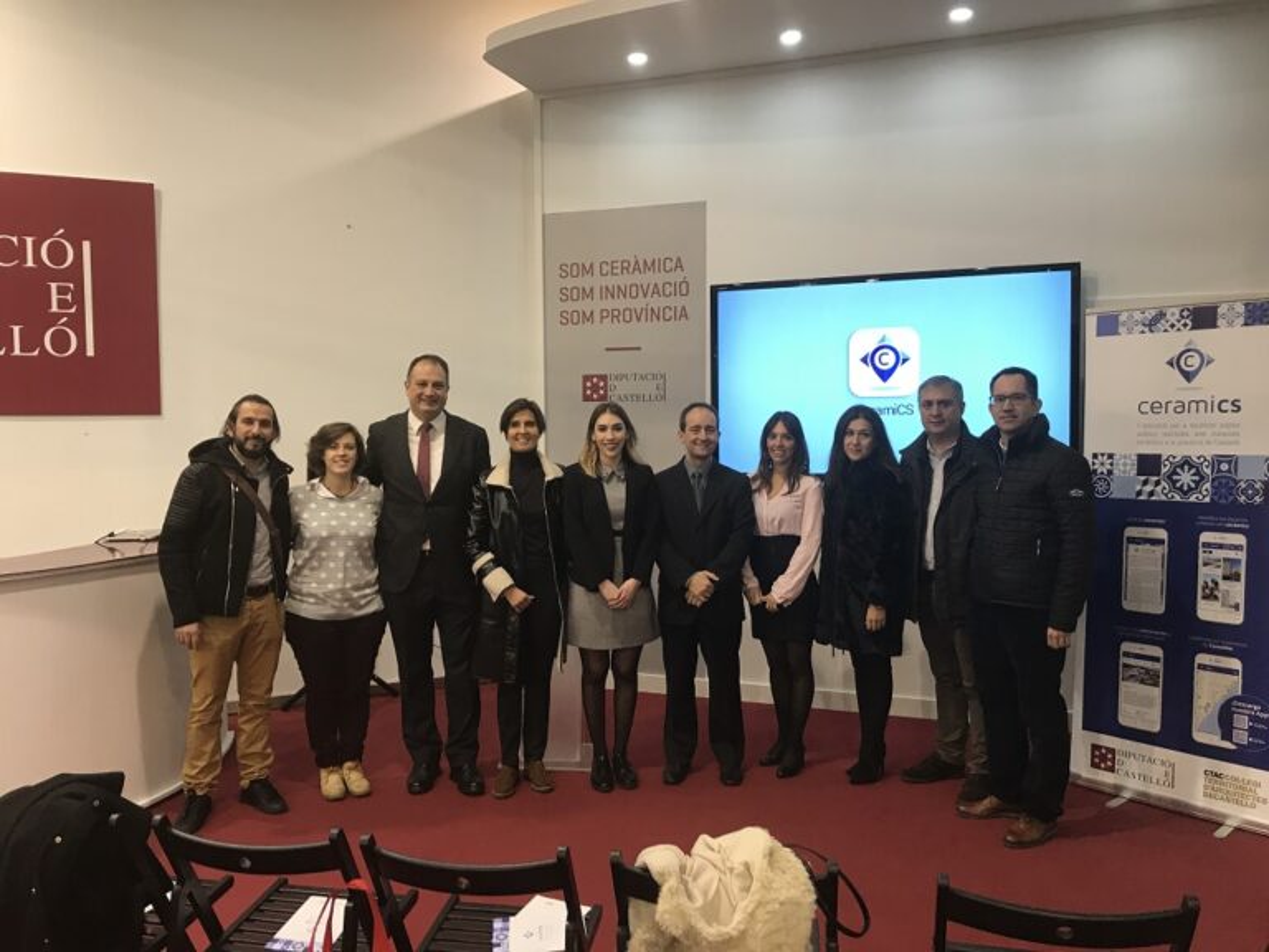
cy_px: 476
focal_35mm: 28
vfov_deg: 49.7
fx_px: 1026
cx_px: 634
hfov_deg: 63.4
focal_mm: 3.99
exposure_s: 1/33
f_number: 1.8
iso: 32
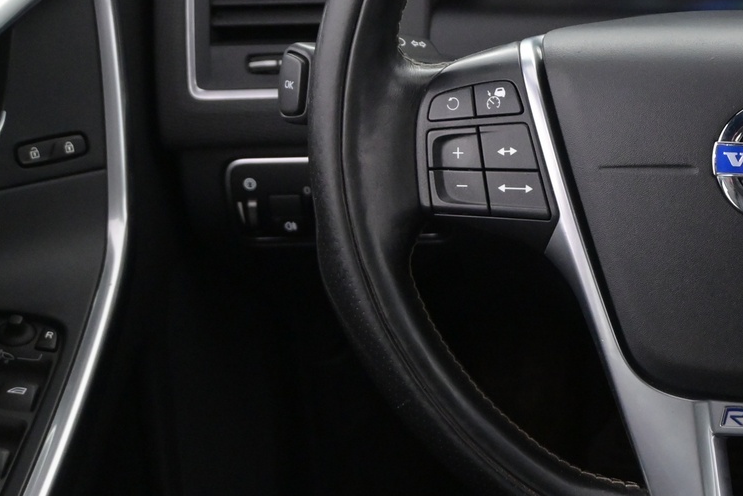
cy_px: 180
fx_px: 1789
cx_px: 768
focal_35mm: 87
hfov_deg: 22.4
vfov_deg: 15.8
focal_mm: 26.5
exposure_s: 1/40
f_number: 4.5
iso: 2800
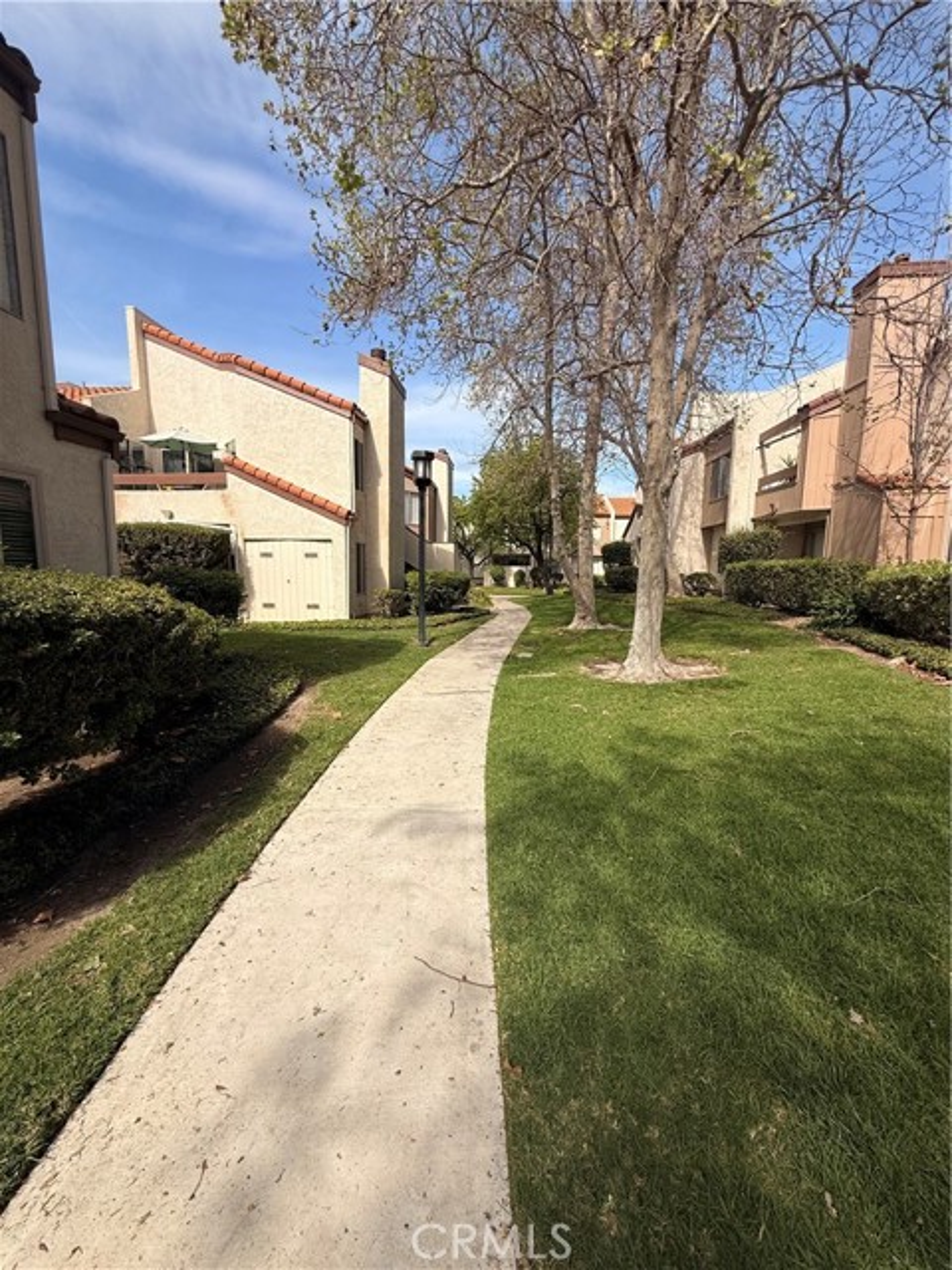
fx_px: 513
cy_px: 635
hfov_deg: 85.7
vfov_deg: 102.1
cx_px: 476
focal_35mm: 14
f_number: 2.2
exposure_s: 1/2024
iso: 50
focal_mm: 2.22
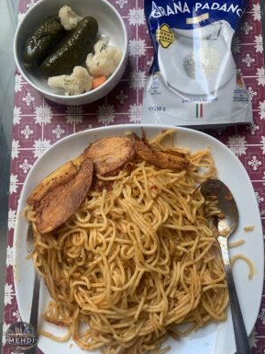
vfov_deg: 65.3
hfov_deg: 51.4
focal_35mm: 27
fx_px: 275
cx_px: 135
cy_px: 177
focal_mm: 4.25
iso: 100
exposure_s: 1/63
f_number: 1.8
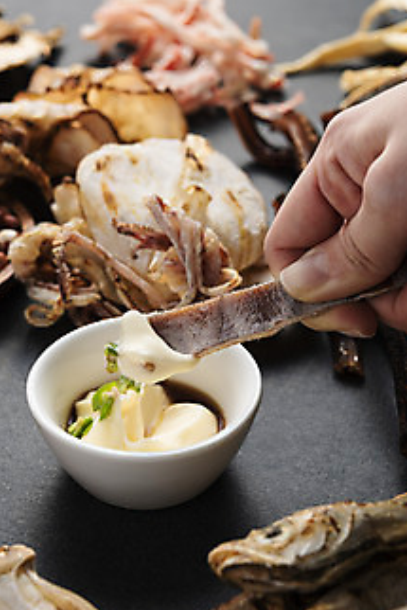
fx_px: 1474
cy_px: 267
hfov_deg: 15.7
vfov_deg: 23.4
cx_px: 188
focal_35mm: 87
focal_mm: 70
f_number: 9
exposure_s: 1/125
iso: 100
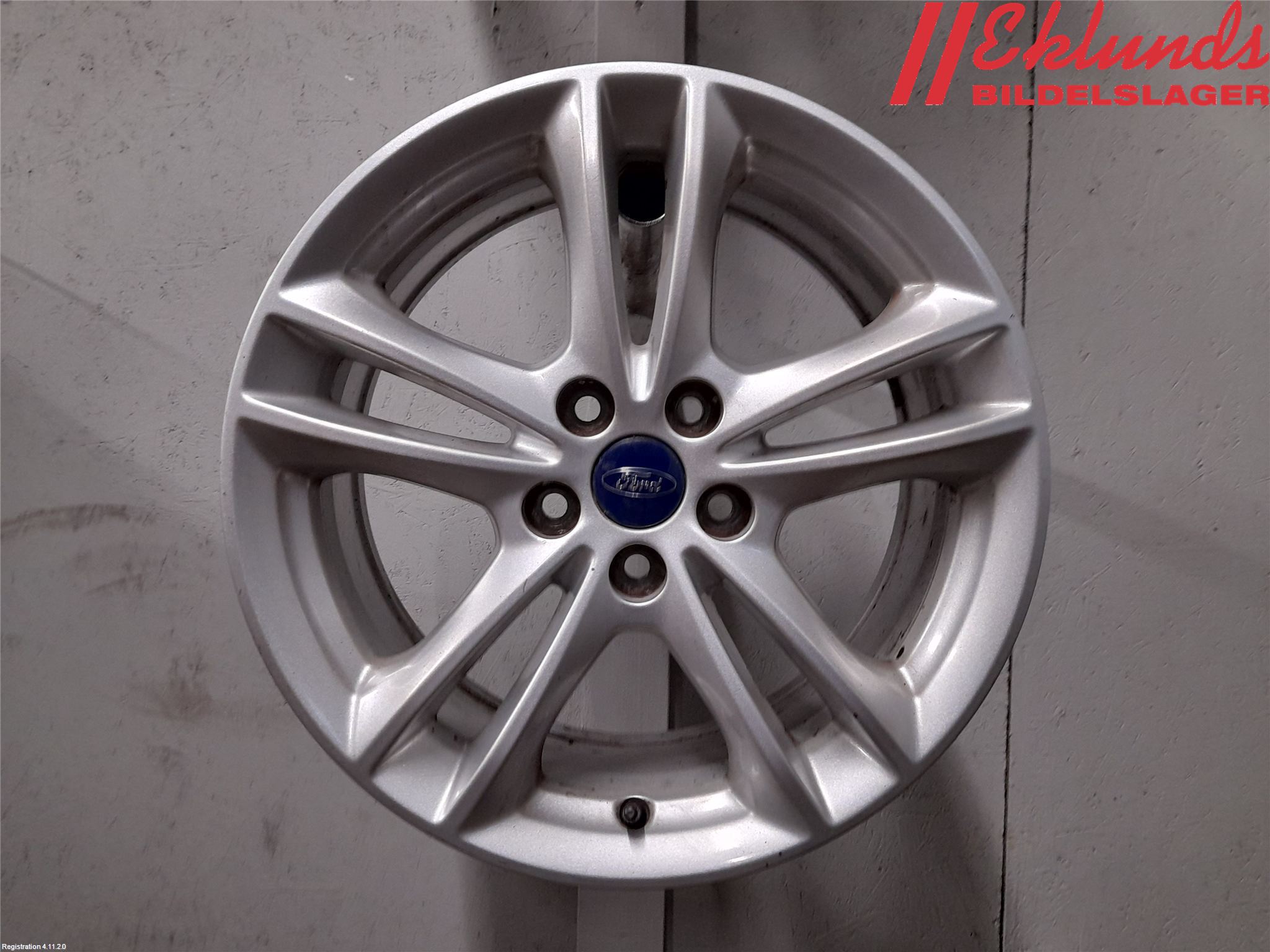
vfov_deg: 54.9
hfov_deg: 69.4
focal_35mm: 25
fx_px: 917
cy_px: 476
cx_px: 635
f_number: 2
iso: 320
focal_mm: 4.6
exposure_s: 1/30
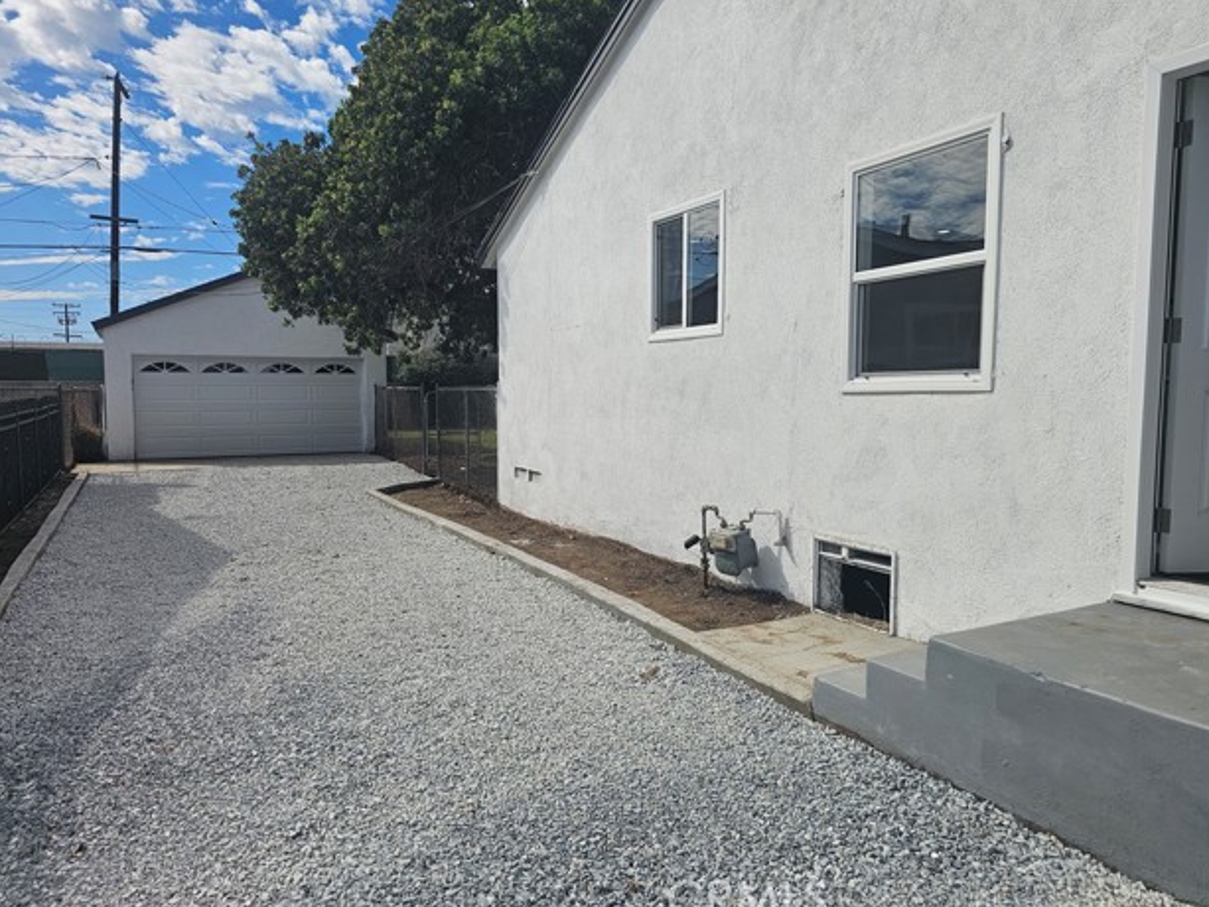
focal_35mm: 24
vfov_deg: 56.8
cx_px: 592
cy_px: 454
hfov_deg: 71.6
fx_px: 838
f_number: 1.7
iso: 12
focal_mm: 6.3
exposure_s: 1/1920
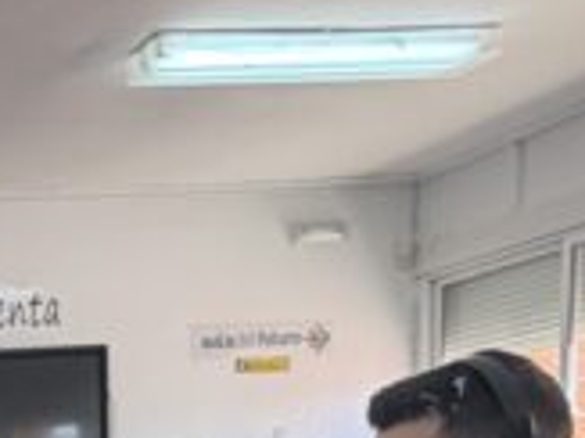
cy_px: 693
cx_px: -215
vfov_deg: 19.0
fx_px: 1115
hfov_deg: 24.7
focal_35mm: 66
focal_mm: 2.22
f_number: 2.2
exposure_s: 1/100
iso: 80
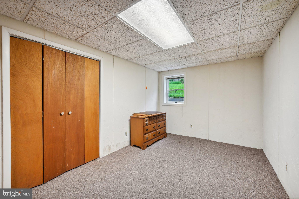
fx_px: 116
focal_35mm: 14
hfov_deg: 104.3
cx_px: 150
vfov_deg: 81.1
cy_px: 100
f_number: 8
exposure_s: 1/15
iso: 220
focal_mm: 14
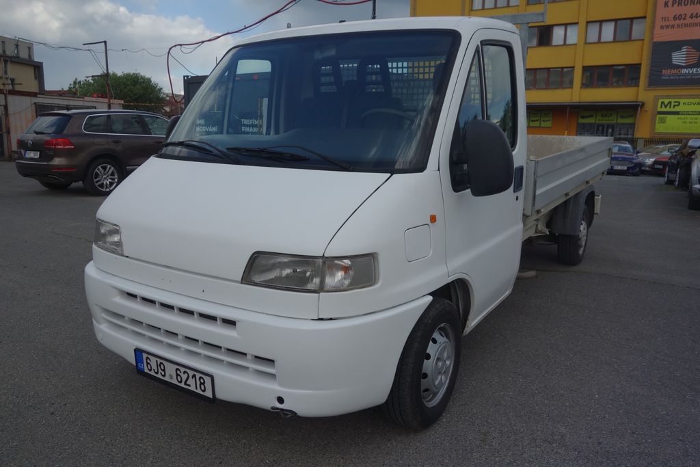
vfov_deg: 46.4
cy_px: 234
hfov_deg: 65.5
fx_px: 544
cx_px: 350
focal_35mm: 28
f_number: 4
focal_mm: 10.4
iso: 125
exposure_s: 1/800
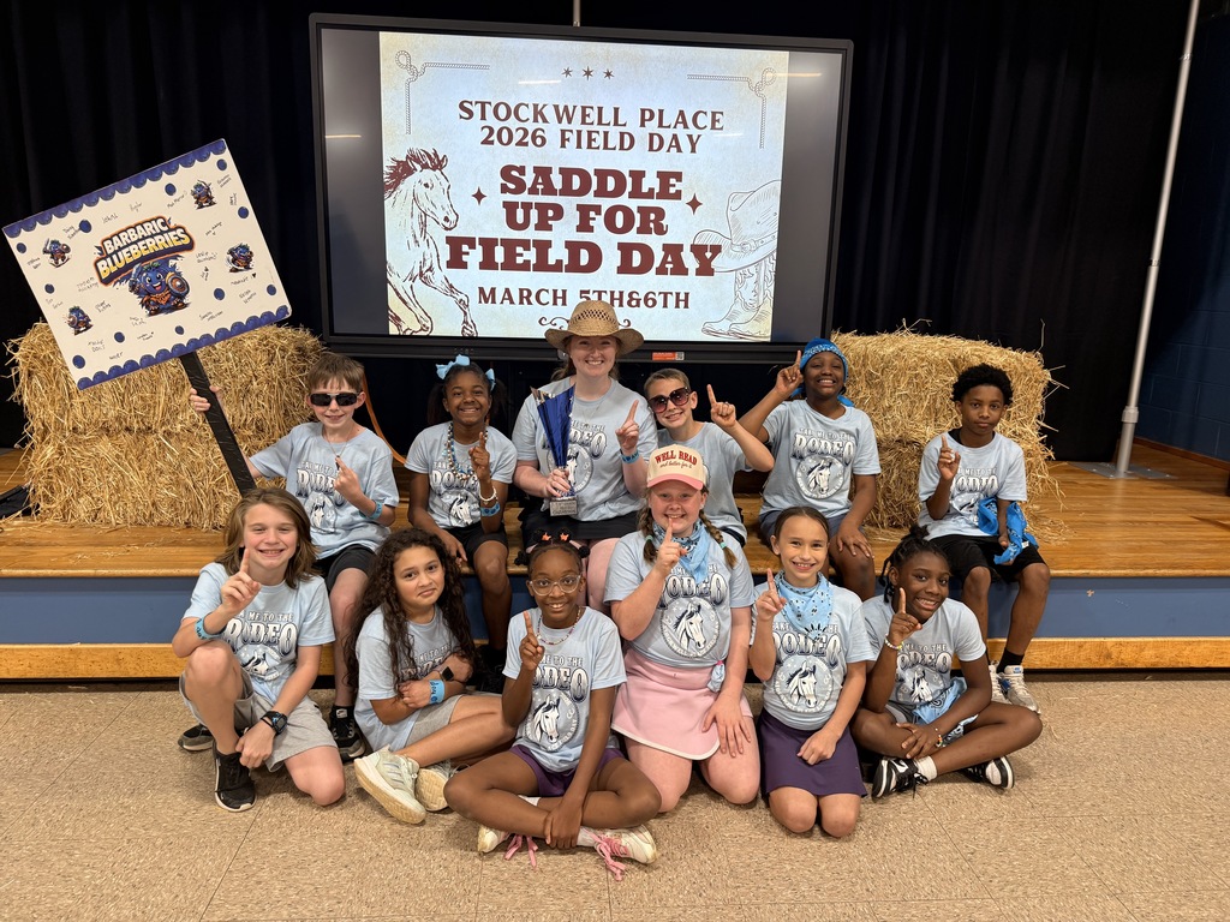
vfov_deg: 56.8
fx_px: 853
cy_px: 461
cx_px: 615
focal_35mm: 24
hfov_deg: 71.6
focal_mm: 6.76
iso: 125
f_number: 1.78
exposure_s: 1/60
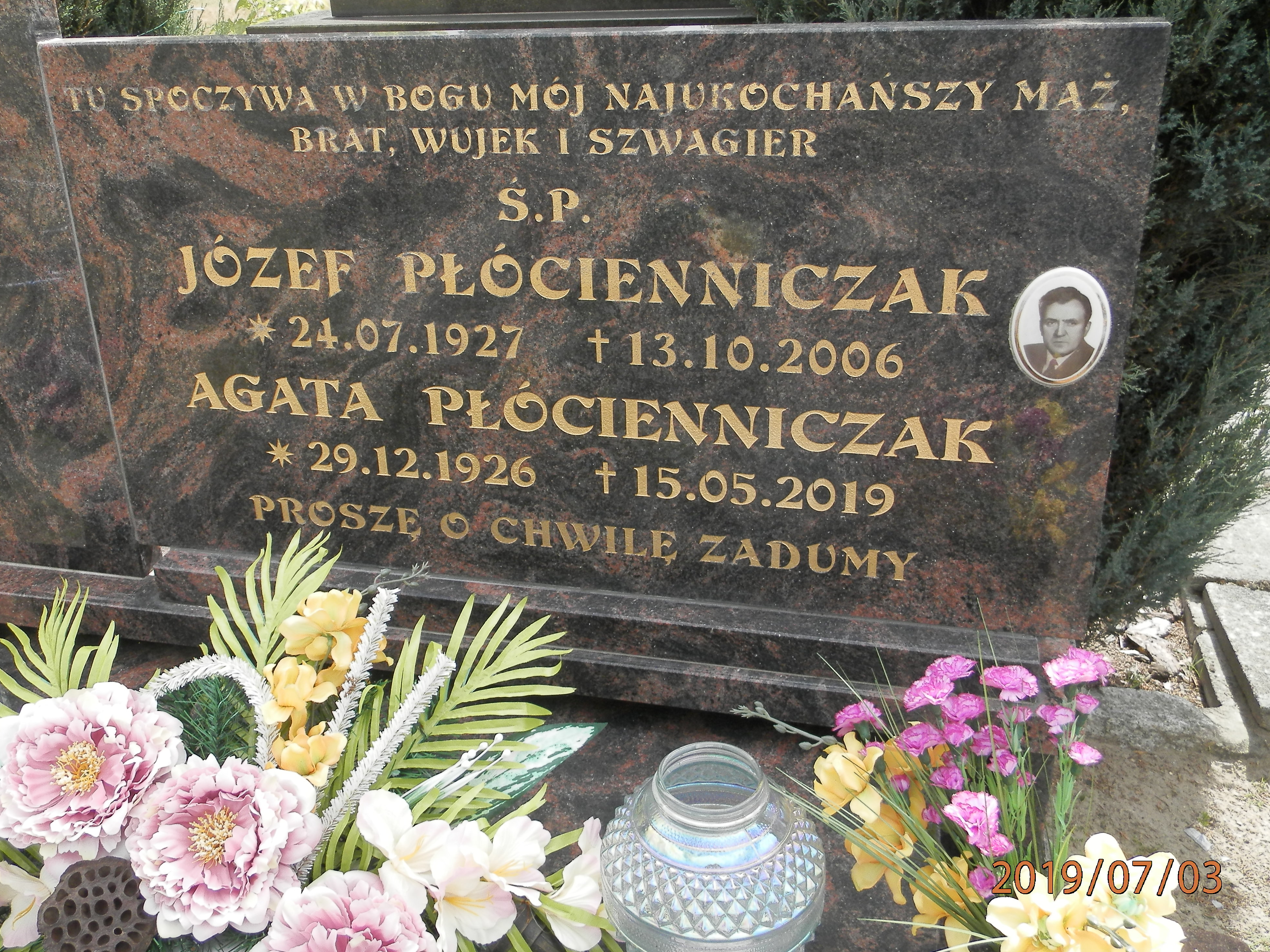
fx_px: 1211
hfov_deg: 55.2
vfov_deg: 42.9
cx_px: 565
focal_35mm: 33
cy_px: 436
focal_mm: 5
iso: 80
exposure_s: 1/400
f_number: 3.2
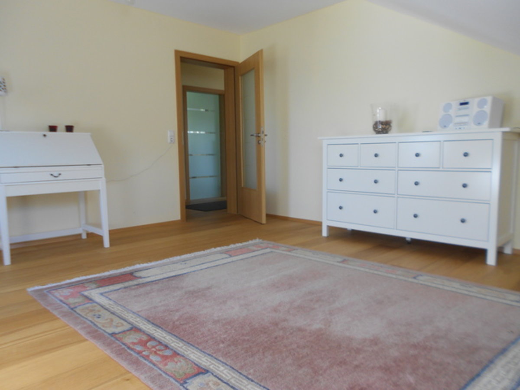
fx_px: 391
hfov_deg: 67.3
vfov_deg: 53.1
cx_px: 260
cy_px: 195
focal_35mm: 26
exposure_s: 1/40
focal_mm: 4.6
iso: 80
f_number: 3.2
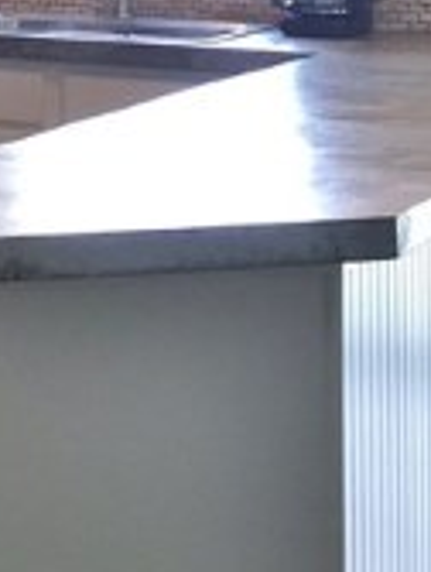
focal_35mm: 133
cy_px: -110
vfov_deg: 14.3
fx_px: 2200
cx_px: -465
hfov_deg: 10.2
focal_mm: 4.15
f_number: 2.2
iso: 64
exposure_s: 1/30
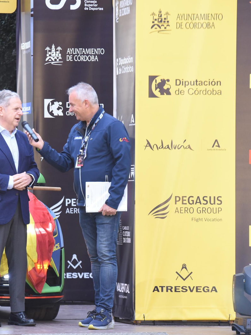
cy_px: 167
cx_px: 50
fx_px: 2465
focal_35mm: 255
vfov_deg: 7.8
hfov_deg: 5.8
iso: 1800
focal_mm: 175
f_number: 3.5
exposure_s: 1/250
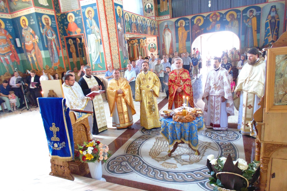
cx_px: 143
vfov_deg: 55.0
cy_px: 106
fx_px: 183
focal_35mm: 23
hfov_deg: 76.1
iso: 400
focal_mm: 4
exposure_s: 1/10
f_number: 3.1
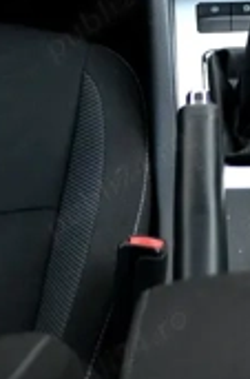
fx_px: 1247
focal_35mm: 119
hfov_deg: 11.2
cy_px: -107
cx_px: 303
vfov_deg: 16.4
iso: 720
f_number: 4.5
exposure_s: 1/60
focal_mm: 30
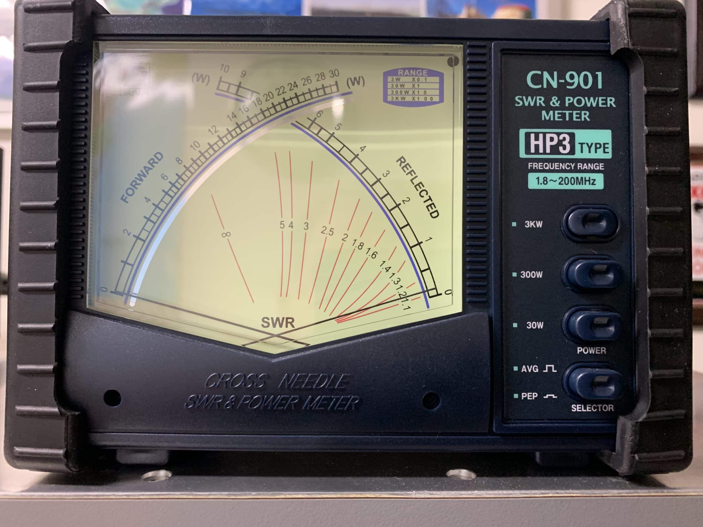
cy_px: 264
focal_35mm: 26
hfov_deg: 67.3
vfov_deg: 53.1
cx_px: 352
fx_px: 528
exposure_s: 1/40
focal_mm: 4.25
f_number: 1.8
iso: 250
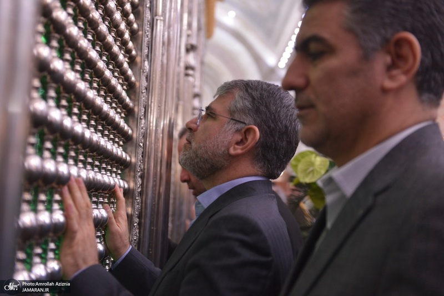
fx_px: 592
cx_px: 222
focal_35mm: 48
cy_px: 148
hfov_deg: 41.1
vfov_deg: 28.1
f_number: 3.2
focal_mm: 48
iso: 1600
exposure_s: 1/50
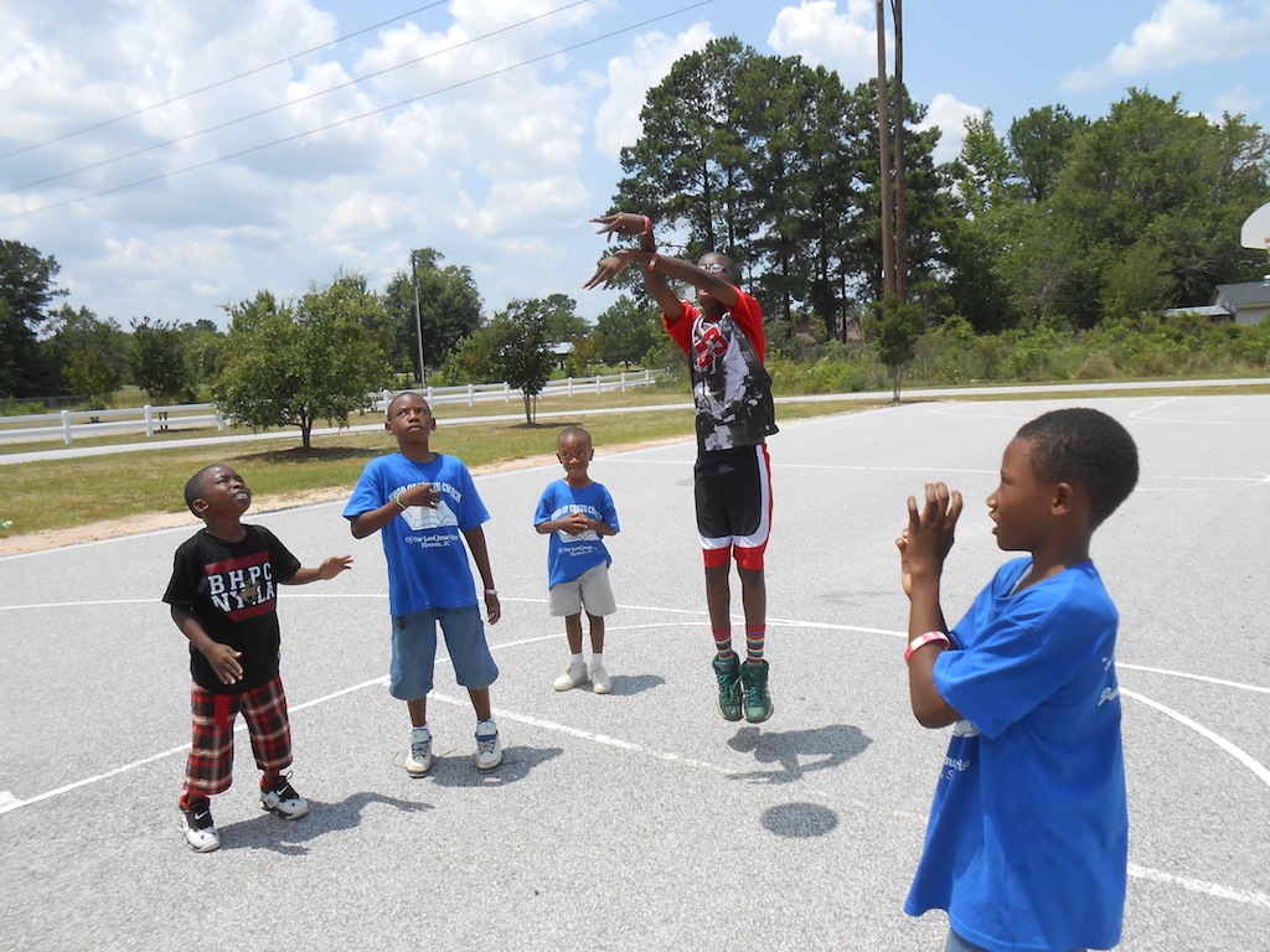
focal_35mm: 26
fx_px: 954
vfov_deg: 53.1
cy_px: 476
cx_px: 635
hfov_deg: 67.3
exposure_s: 1/1000
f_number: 3.5
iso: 80
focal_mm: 4.6
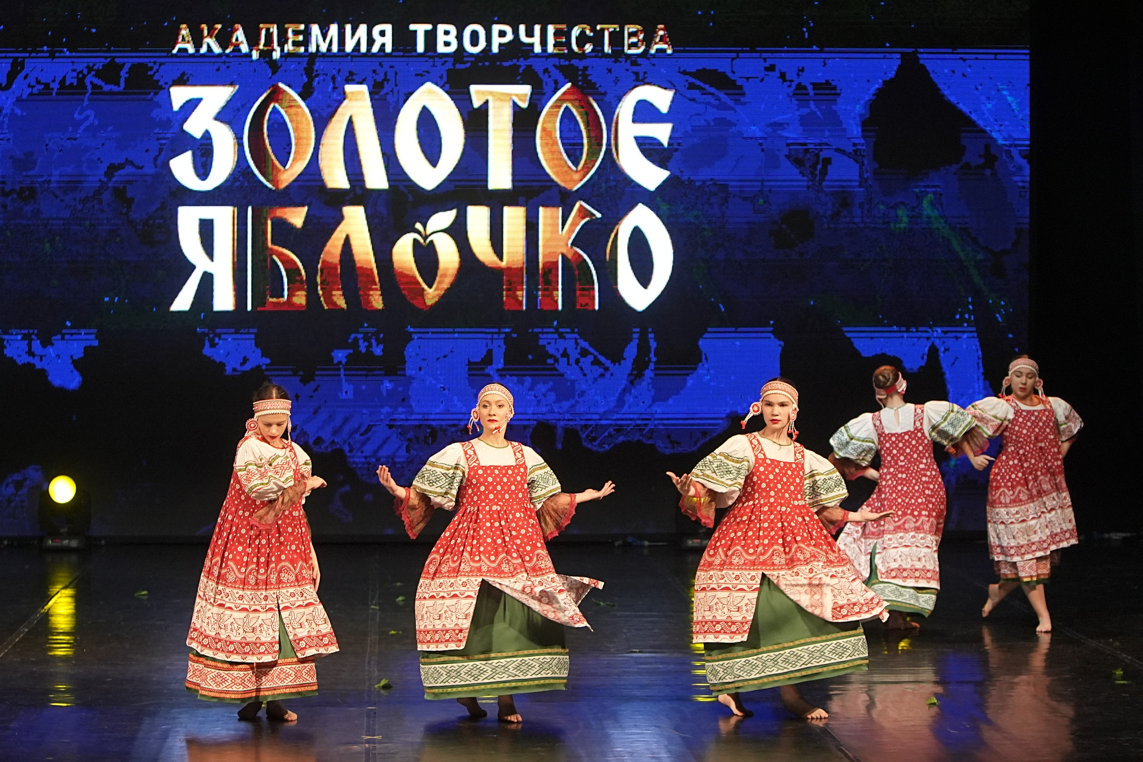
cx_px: 572
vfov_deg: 12.2
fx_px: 3556
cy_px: 381
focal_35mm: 112
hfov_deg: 18.3
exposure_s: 1/400
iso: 3200
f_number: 4
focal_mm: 75
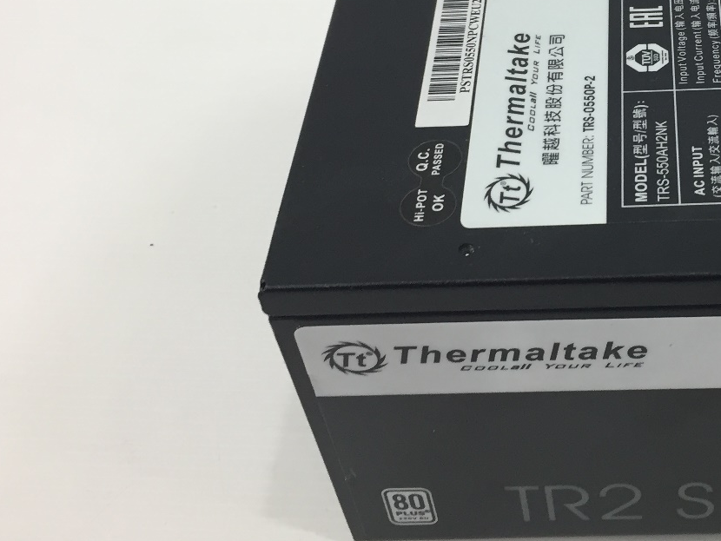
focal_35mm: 57
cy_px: 122
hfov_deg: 32.3
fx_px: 1188
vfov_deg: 25.3
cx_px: 633
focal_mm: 4.15
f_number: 2.2
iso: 80
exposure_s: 1/33
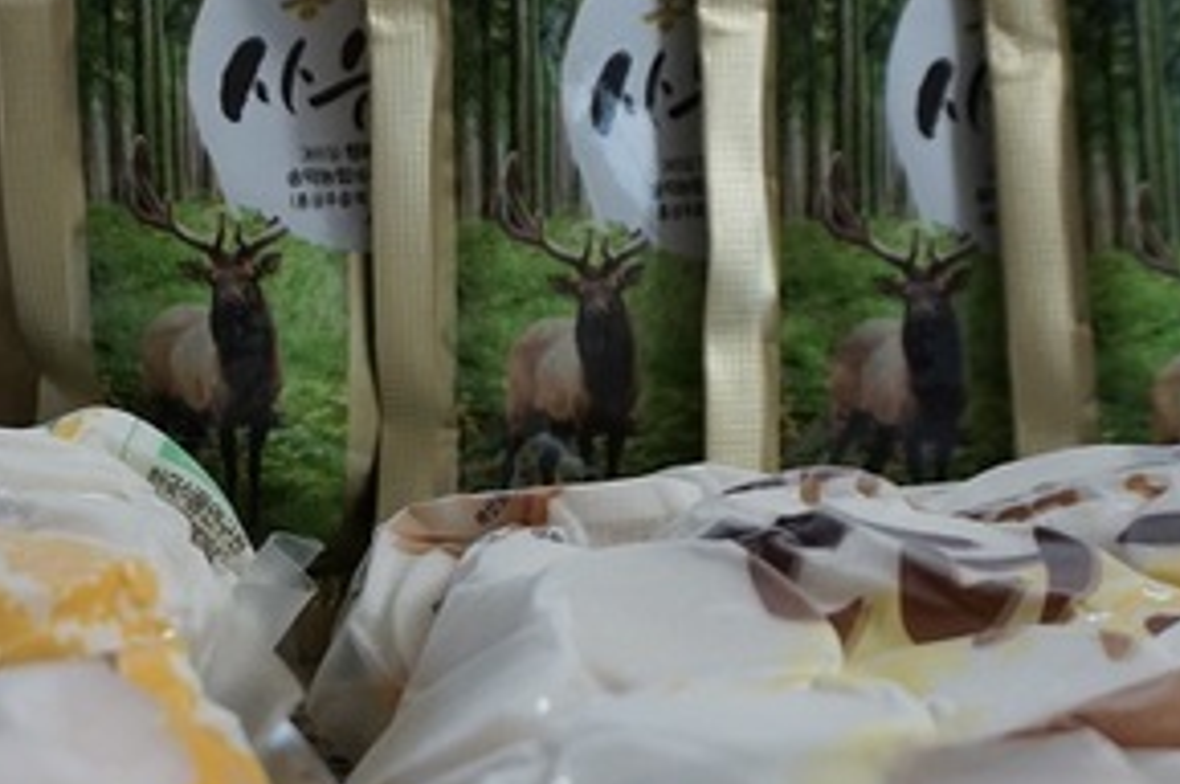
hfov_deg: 27.5
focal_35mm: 73
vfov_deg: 18.6
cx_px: 349
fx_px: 2390
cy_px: 533
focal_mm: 22
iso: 800
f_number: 4
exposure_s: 1/60
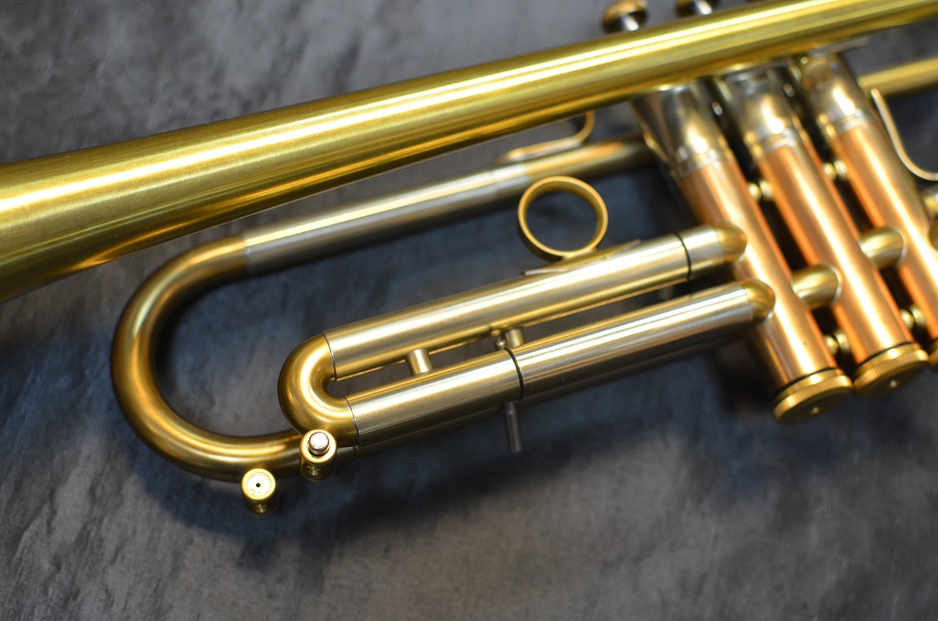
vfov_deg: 25.6
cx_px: 469
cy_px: 310
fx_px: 1365
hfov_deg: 37.9
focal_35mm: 52
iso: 800
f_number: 4
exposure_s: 1/60
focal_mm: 35
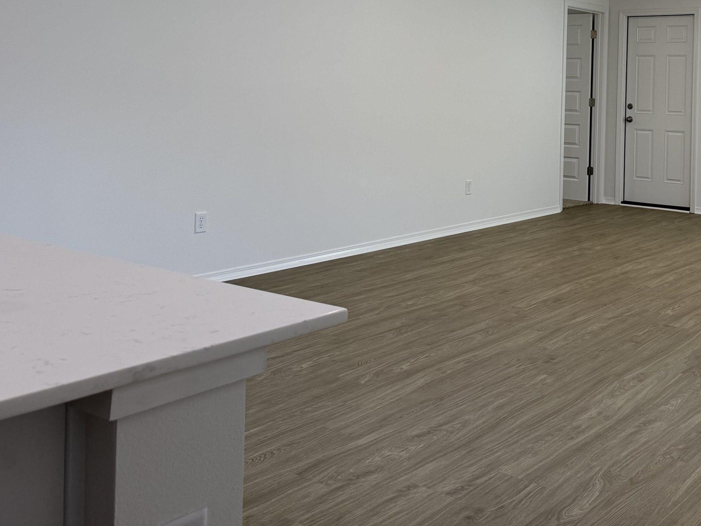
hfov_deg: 42.9
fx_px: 851
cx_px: 555
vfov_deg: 32.9
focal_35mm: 42
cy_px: 67
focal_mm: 6.76
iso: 125
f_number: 1.78
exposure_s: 1/238
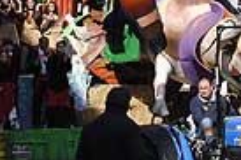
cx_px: 32
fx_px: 782
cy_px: 30
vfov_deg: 11.6
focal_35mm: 117
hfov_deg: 17.3
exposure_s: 1/250
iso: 100
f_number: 8
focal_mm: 22
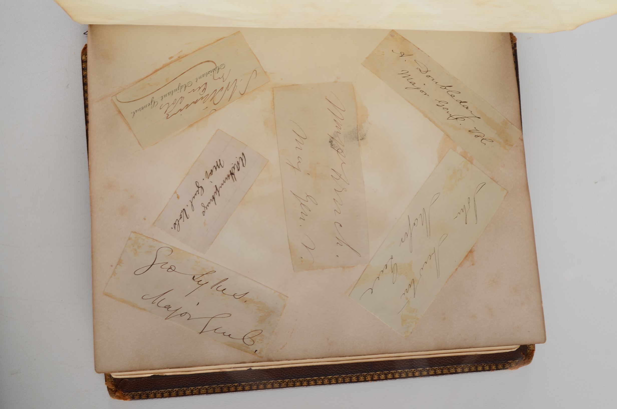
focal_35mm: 51
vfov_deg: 26.4
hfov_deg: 39.0
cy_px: 204
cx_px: 308
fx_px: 872
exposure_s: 1/100
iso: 100
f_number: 10
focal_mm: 34
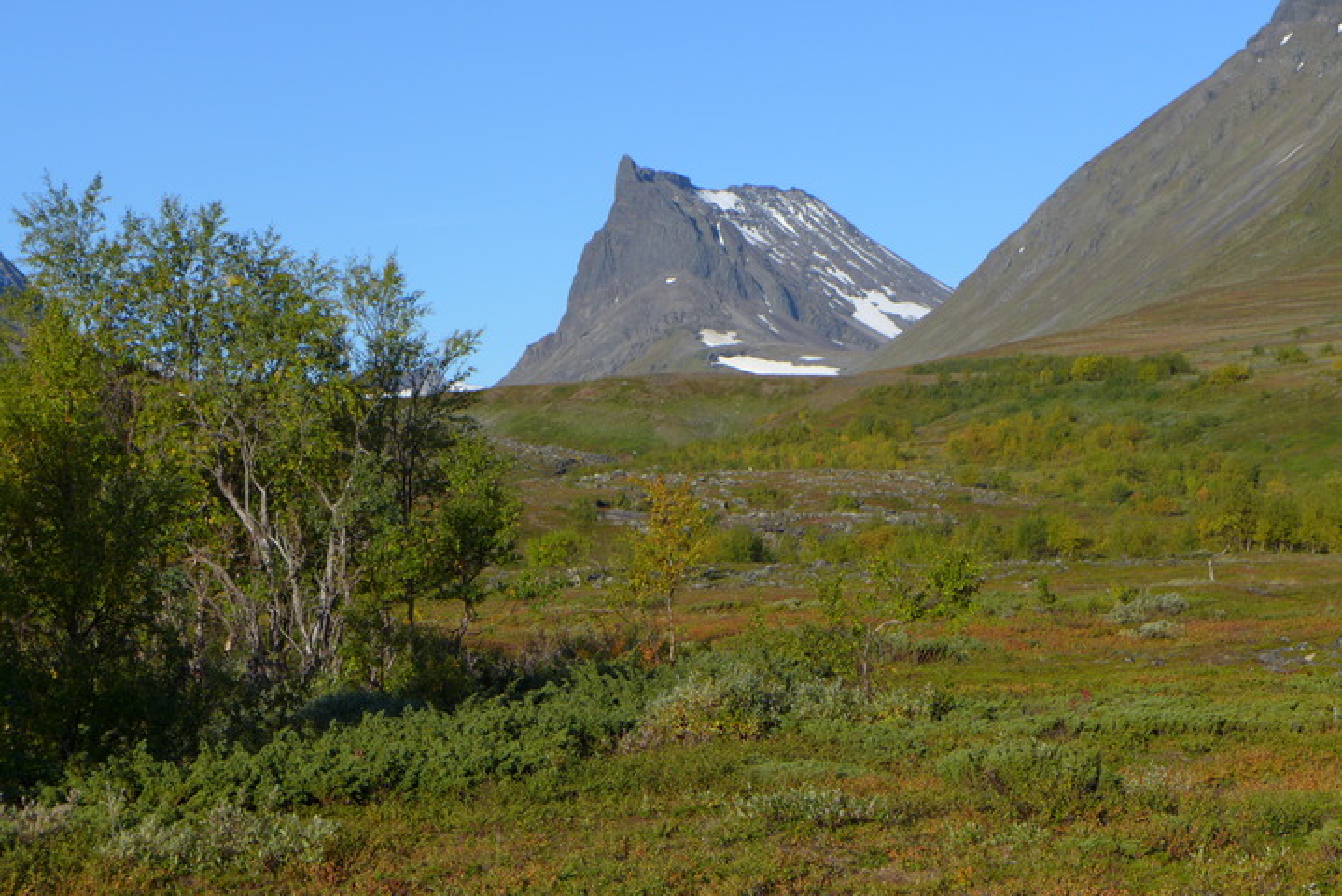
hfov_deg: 22.6
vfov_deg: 15.2
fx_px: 3356
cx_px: 671
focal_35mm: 90
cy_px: 448
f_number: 2.8
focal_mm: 17.7
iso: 80
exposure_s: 1/1600
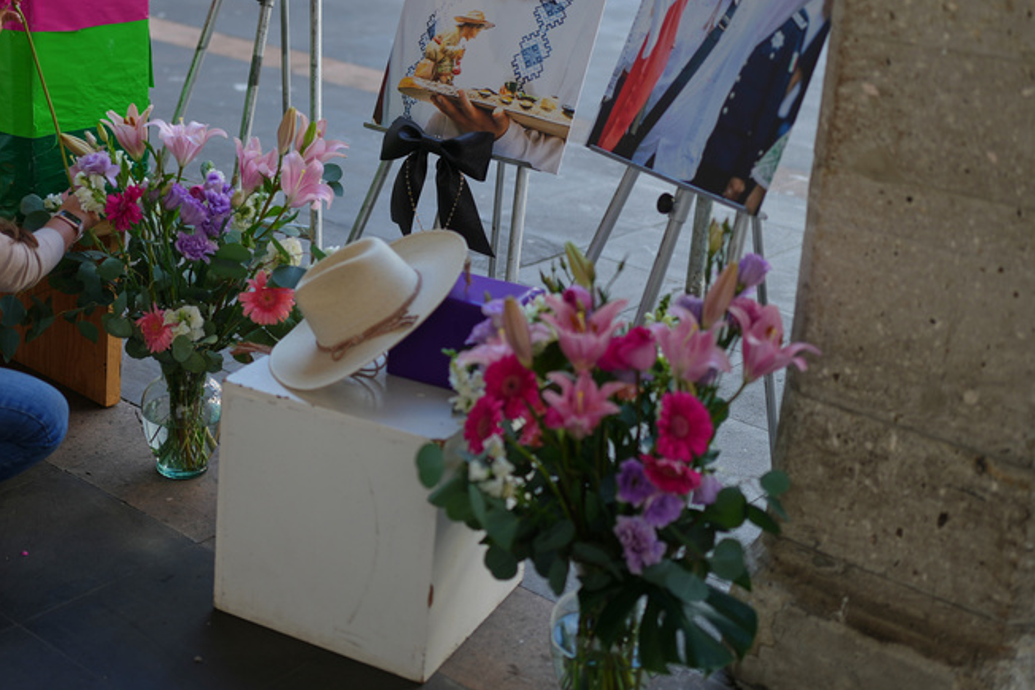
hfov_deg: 35.8
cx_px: 337
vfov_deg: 24.5
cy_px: 205
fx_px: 1581
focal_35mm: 55
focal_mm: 35
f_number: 1.4
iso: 50
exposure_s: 1/250
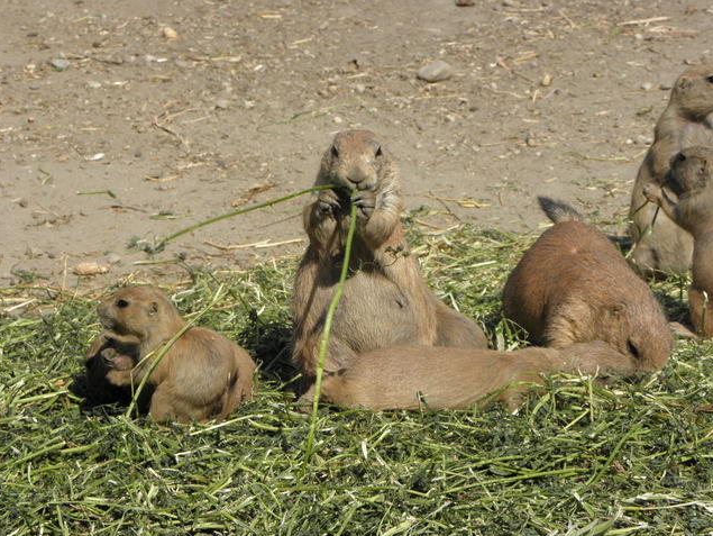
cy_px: 269
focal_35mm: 141
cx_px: 356
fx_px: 2906
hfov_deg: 14.0
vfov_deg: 10.5
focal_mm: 24.95
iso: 64
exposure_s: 1/320
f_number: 5.6
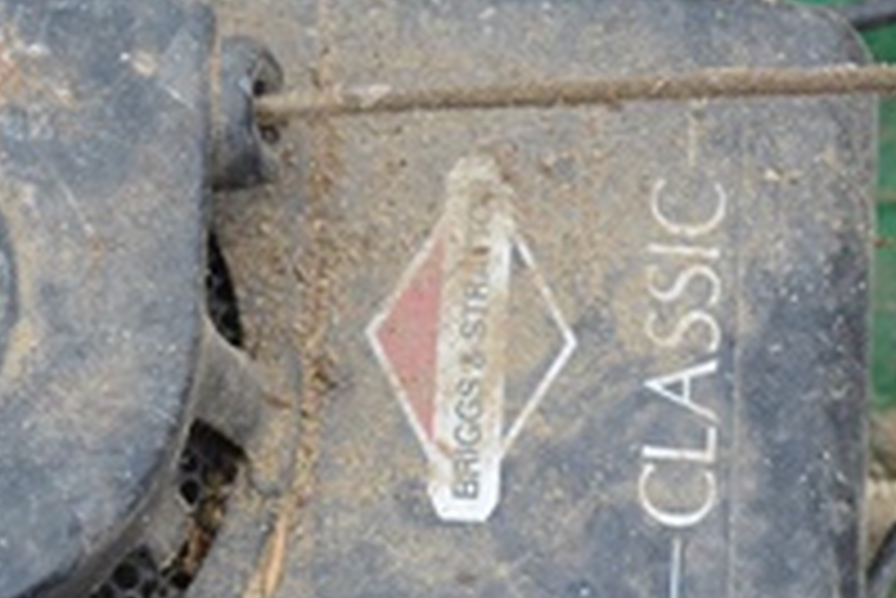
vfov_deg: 8.0
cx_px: 167
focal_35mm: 172
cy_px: 400
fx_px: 4284
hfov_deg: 11.9
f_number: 5.6
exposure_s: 1/125
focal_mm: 38
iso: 280
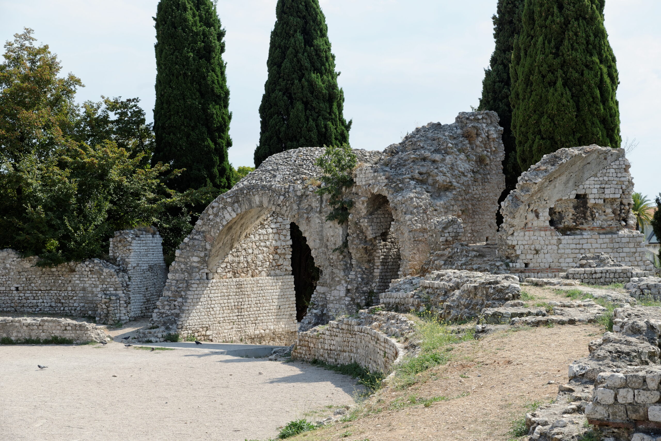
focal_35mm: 58
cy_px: 220
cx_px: 330
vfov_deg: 23.4
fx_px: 1065
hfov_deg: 34.5
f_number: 8
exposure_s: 1/250
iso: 125
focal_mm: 58
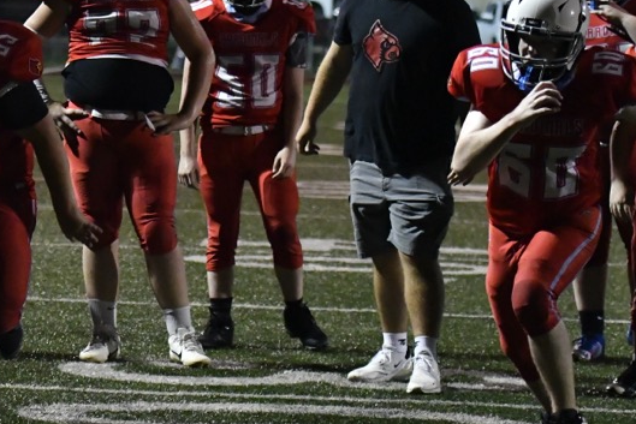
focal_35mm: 238
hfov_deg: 8.6
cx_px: -44
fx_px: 4206
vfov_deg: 5.8
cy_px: 282
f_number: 2.8
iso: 6400
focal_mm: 70
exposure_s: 1/1000
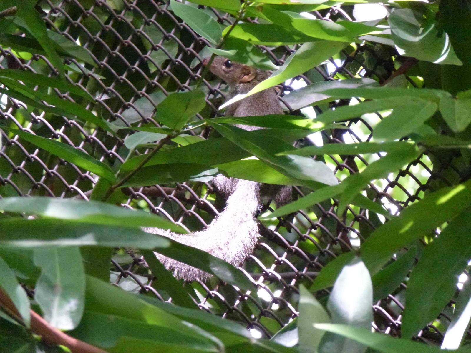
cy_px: 176
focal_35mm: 355
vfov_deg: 4.2
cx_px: 236
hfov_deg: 5.6
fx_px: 4830
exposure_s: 1/50
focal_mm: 63.6
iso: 800
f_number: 5.9
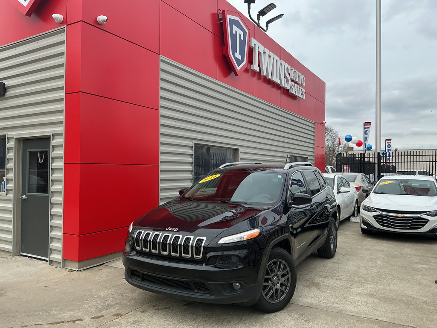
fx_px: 366
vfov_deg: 48.2
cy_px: 164
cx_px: 218
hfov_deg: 61.7
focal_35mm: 29
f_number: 1.8
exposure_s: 1/606
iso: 25
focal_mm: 3
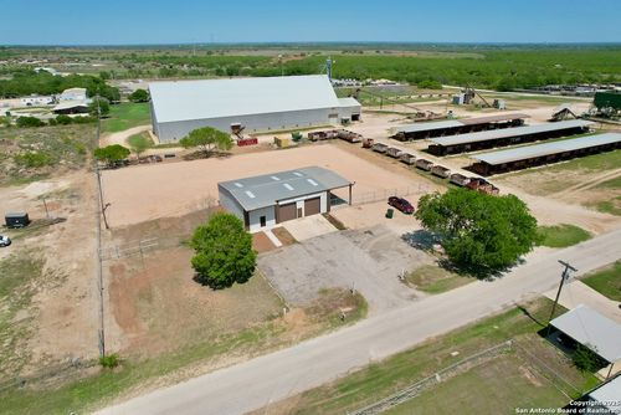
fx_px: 380
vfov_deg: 57.3
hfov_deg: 78.5
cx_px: 310
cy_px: 208
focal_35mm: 22
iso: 120
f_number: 2.8
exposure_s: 1/3200
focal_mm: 8.38
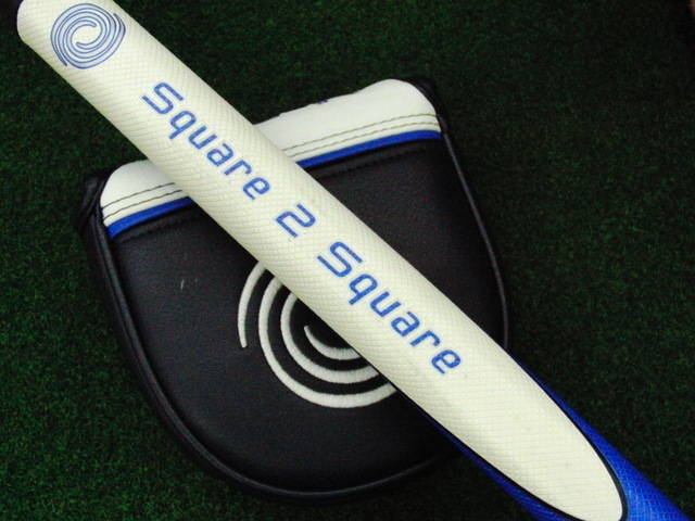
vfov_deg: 33.6
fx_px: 863
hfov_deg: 43.9
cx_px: 348
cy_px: 260
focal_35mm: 43
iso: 3200
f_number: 3.7
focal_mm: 7.54
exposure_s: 1/800
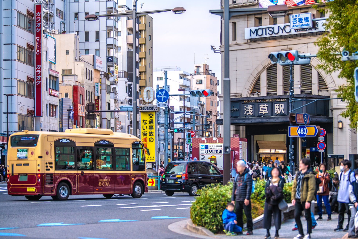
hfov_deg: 21.2
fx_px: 955
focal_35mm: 96
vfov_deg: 14.3
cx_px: 189
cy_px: 124
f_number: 2.8
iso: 200
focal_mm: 90
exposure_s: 1/400
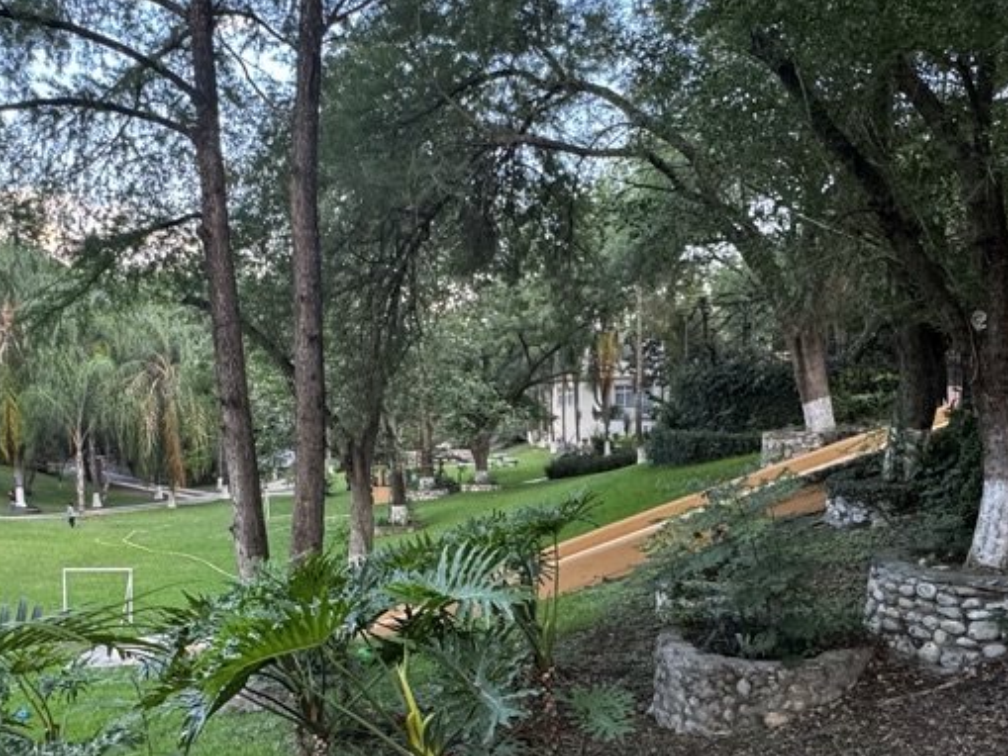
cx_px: 450
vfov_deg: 42.5
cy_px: 495
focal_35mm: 33
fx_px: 961
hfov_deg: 55.2
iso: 250
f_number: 2.2
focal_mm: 2.22
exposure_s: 1/99
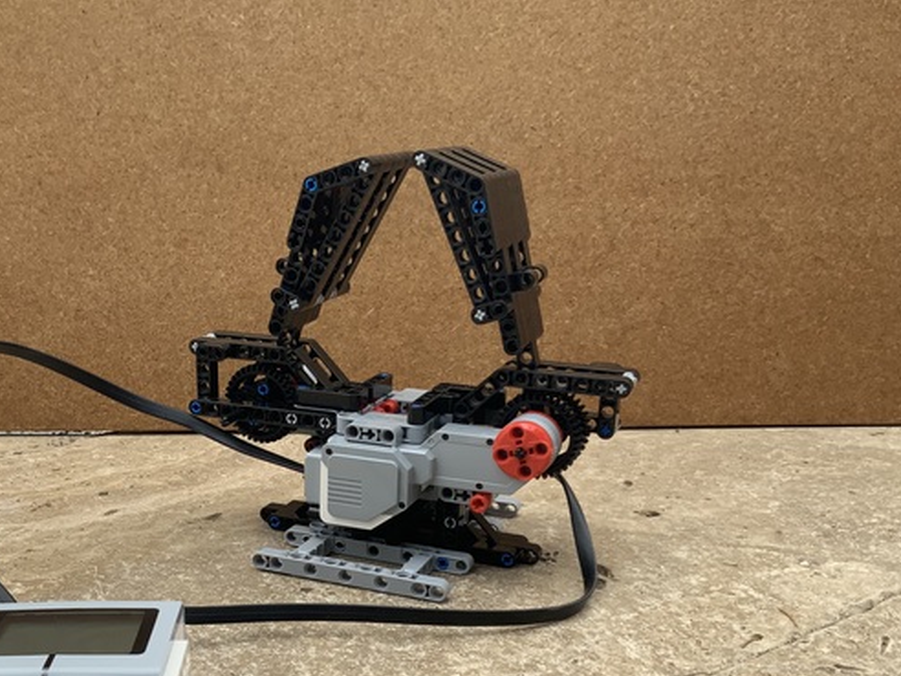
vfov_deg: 31.6
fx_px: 1171
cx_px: 295
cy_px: 510
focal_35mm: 45
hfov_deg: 41.5
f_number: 1.8
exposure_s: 1/386
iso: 16
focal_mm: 3
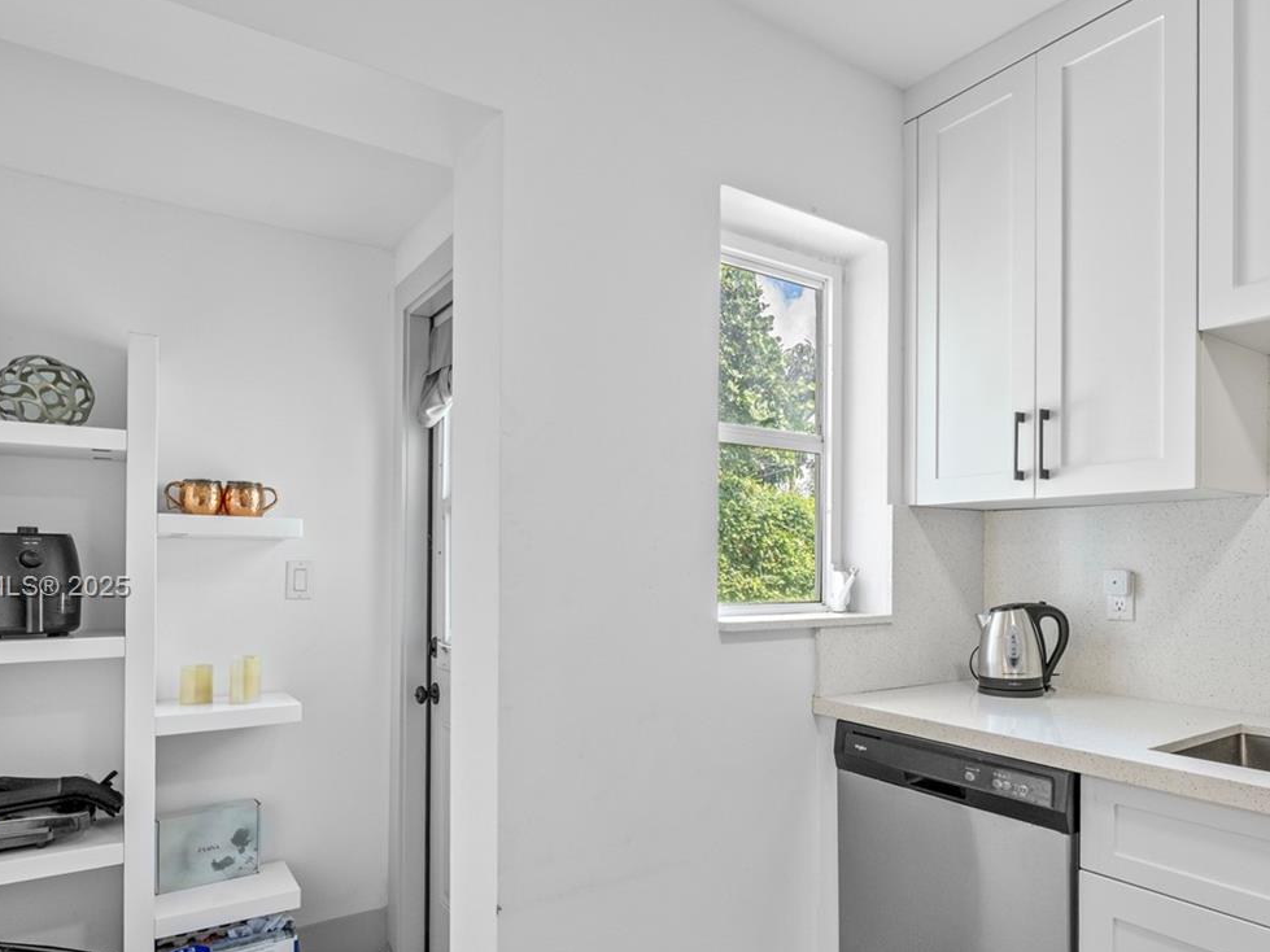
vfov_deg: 60.4
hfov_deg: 75.7
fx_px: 807
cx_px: 752
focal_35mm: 22
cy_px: 589
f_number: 8
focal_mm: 14
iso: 500
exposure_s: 1/13
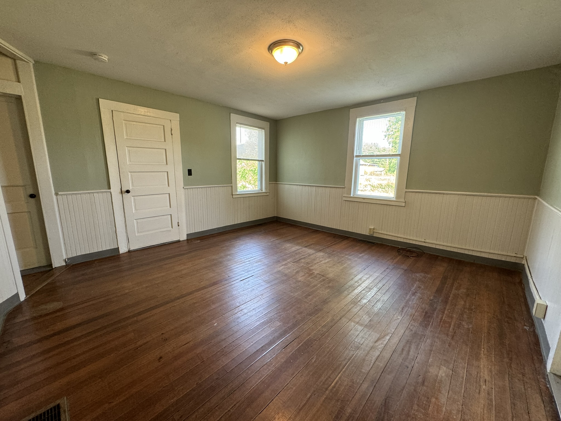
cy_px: 210
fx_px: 227
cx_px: 280
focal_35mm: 14
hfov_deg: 102.1
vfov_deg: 85.7
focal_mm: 2.22
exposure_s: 1/60
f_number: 2.2
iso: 200
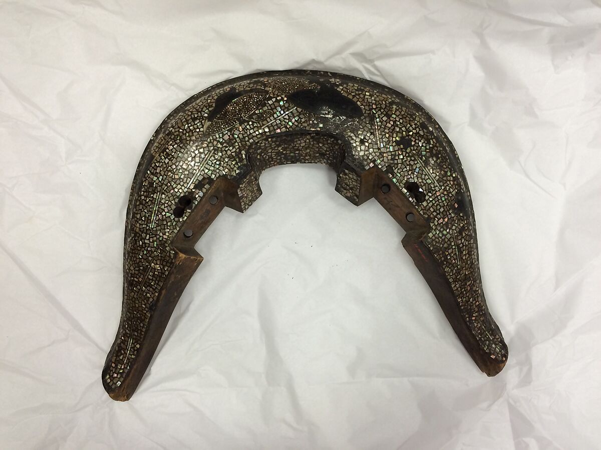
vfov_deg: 48.2
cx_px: 300
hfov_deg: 61.7
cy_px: 225
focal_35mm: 29
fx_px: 503
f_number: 2.2
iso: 50
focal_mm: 4.15
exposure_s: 1/30
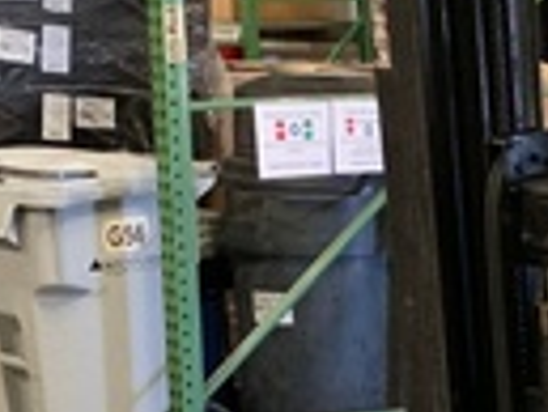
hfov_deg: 14.8
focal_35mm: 129
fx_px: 2044
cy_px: 548
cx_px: 646
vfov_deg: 11.2
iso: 320
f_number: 1.8
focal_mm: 4.25
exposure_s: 1/40
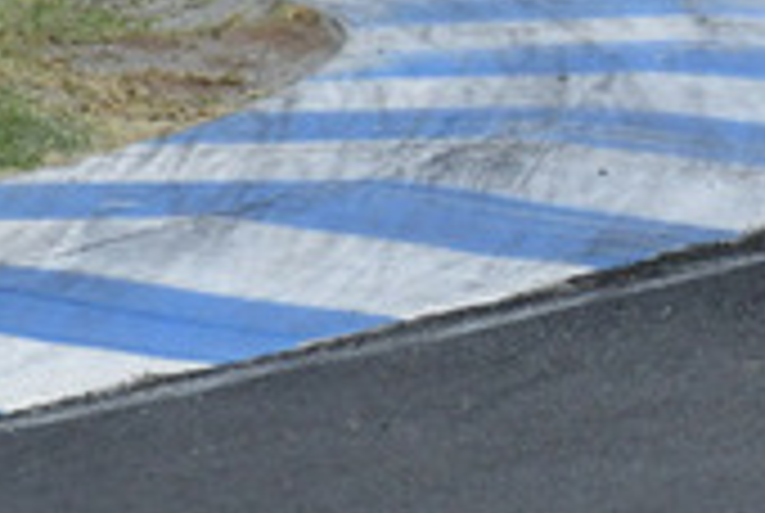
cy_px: -549
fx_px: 74972
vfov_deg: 0.4
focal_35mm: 3522
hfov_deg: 0.6
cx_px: 1746
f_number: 11
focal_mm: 500
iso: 800
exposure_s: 1/640
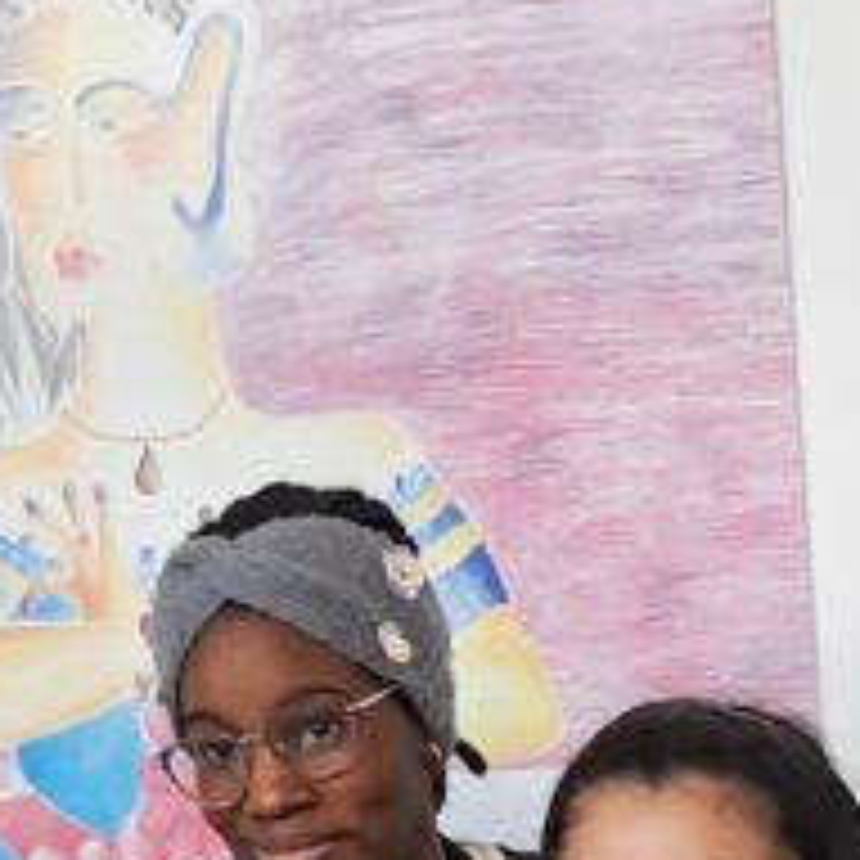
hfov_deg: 13.0
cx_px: 1247
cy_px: 1531
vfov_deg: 12.5
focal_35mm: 128
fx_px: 3598
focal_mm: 4
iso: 160
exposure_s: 1/50
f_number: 1.8
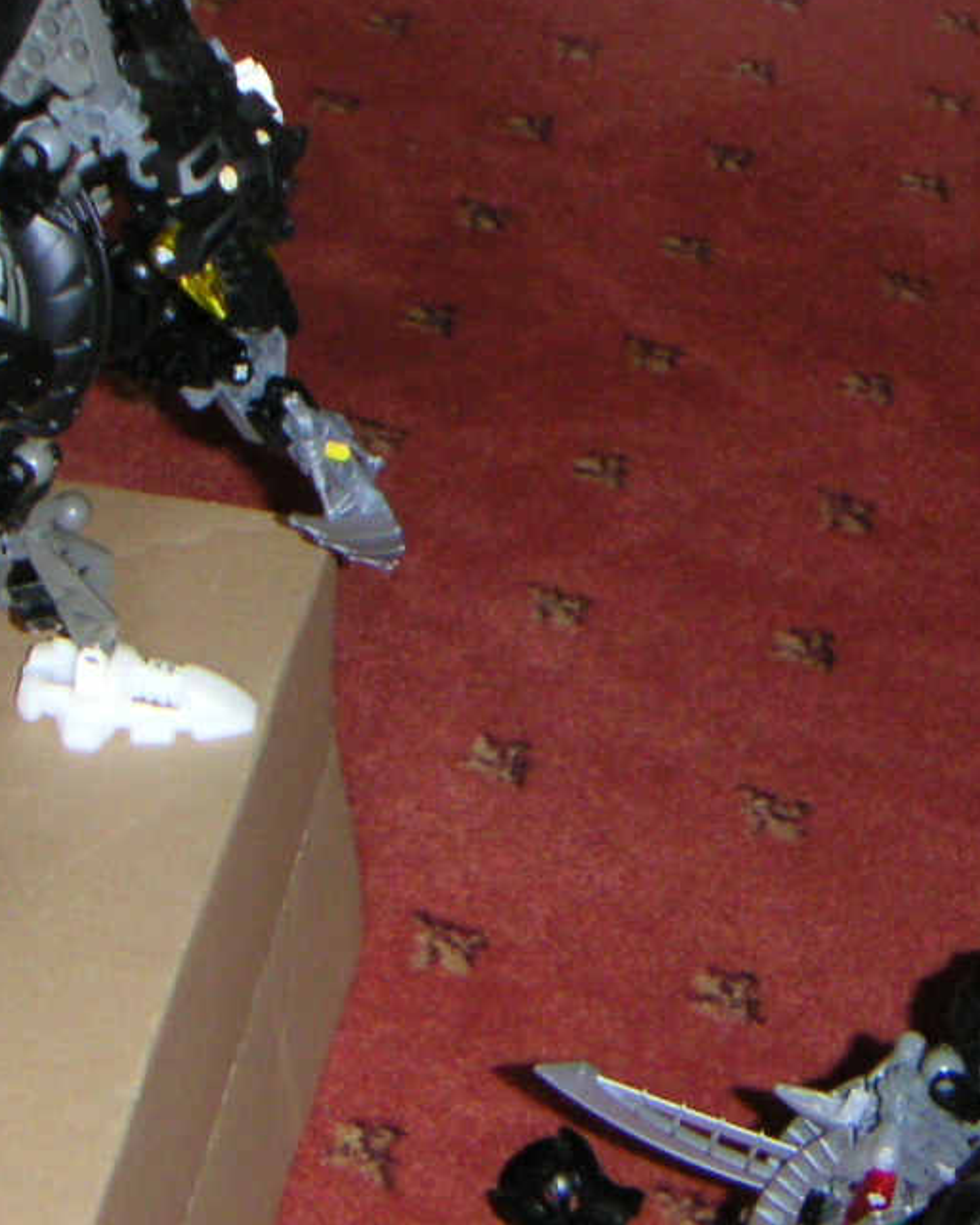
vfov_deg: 25.0
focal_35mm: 76
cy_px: 738
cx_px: 680
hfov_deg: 20.1
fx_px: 2755
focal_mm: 5.1
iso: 200
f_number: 2.9
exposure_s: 1/45
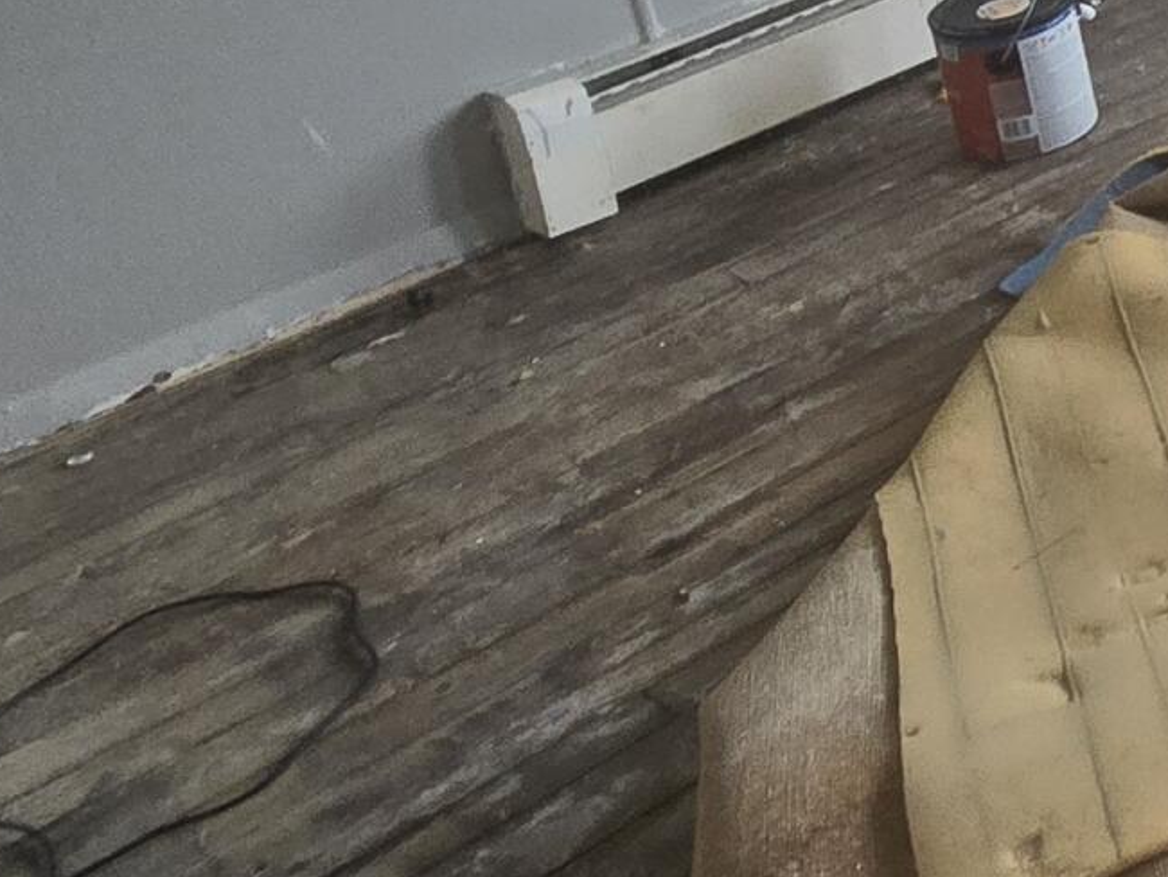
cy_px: -232
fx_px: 2025
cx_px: 2381
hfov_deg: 18.7
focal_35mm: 60
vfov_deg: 22.2
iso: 100
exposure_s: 1/60
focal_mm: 2.2
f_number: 2.2
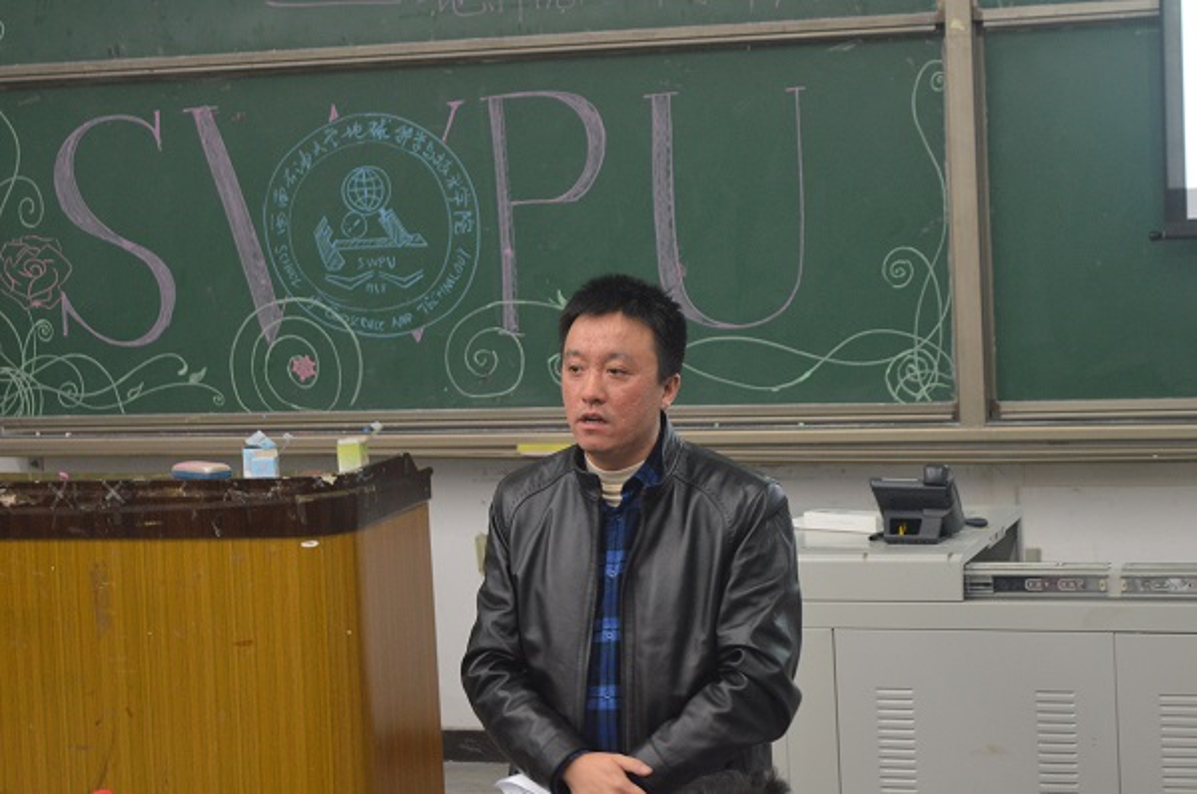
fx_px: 2739
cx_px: 598
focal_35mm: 82
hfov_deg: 24.7
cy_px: 397
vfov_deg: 16.5
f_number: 5.6
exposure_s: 1/15
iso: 1400
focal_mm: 55
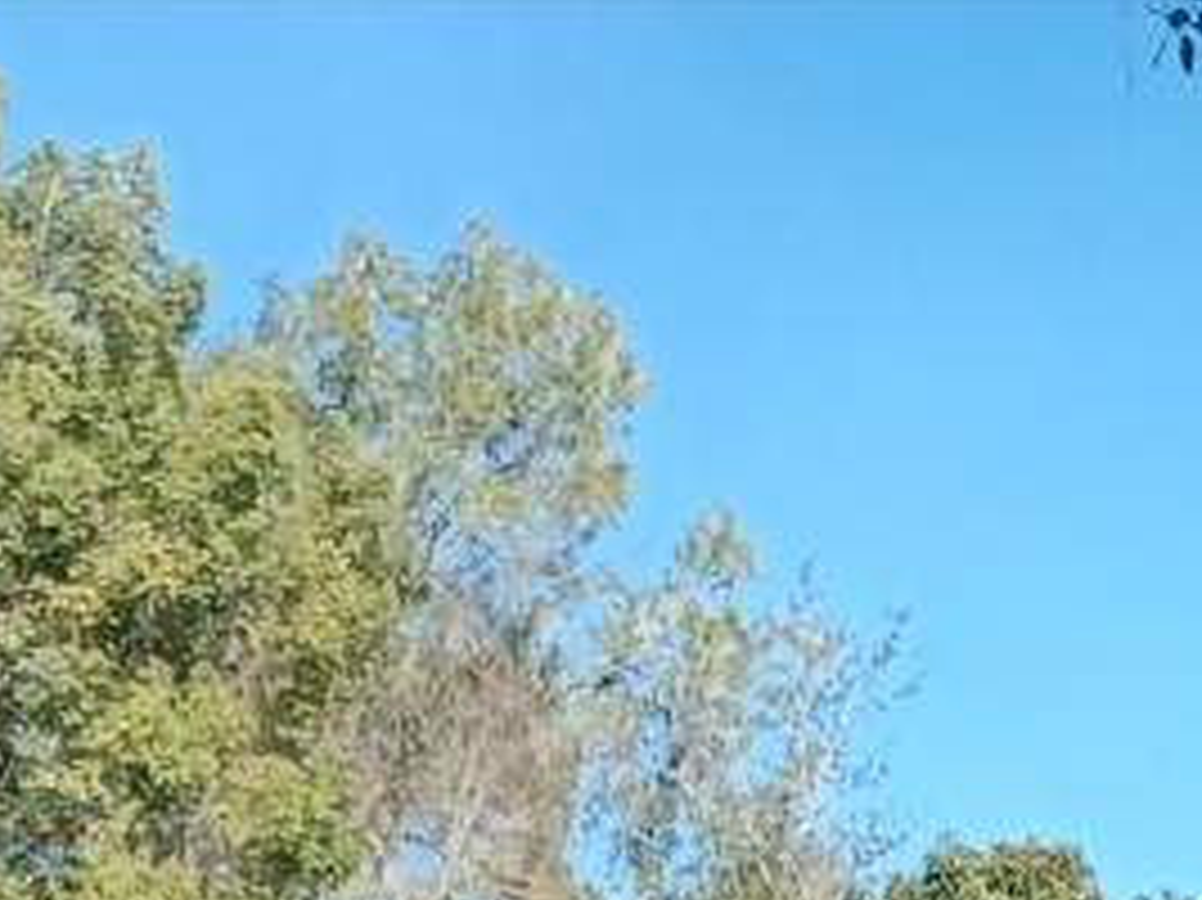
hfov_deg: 20.4
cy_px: 1719
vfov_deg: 13.5
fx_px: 3332
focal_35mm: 96
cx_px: 531
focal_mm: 4.6
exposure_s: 1/152
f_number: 1.8
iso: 32
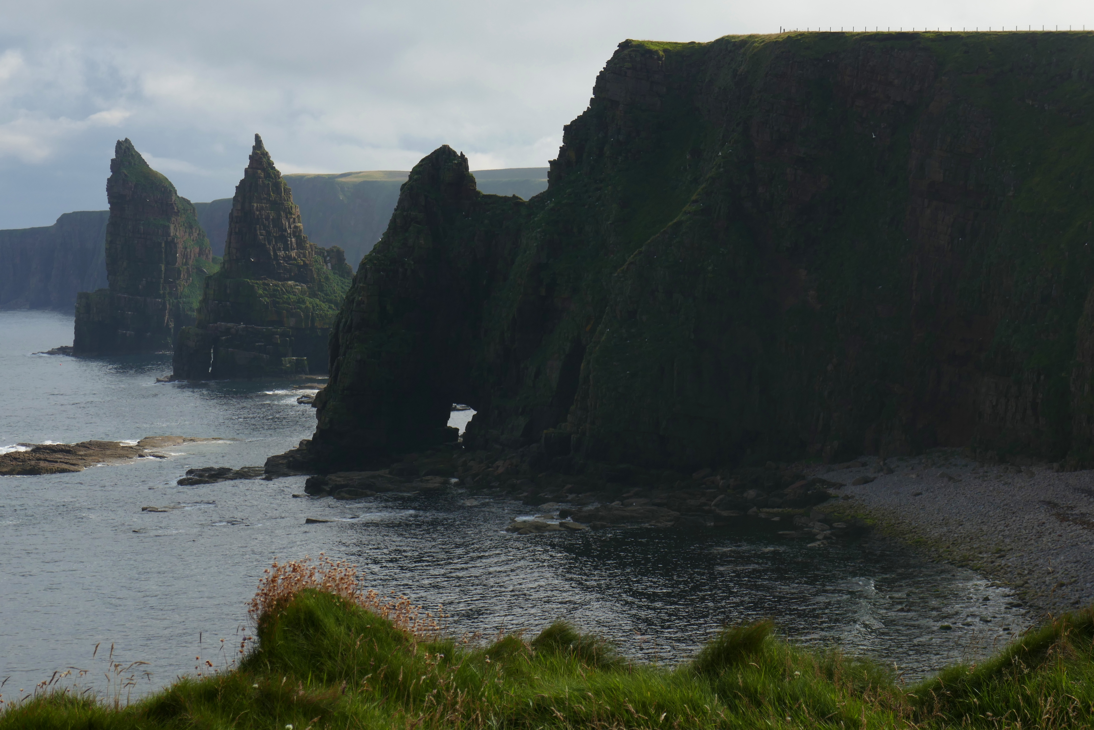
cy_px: 365
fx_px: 2674
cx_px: 547
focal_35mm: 88
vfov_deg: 15.5
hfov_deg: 23.1
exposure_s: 1/800
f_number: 4.9
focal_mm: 31.9
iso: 125
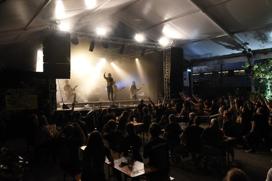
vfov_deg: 46.3
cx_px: 136
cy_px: 90
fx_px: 211
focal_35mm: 28
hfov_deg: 65.5
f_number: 5
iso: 3200
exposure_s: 1/60
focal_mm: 28
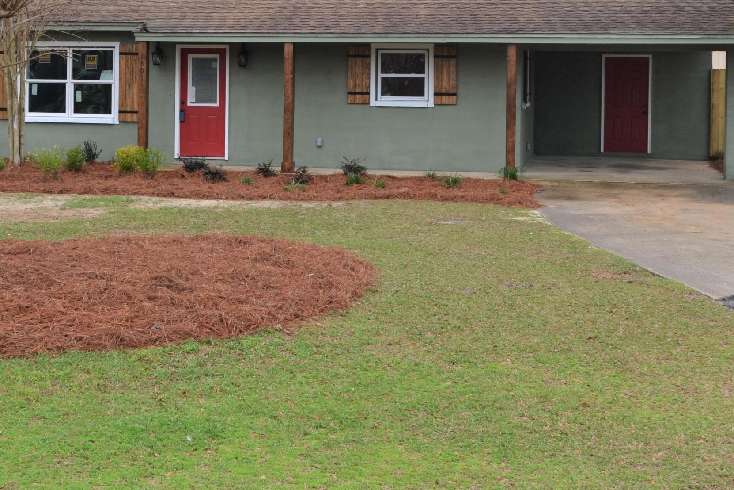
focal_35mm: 65
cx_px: 253
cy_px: 63
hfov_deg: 30.8
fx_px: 1325
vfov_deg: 20.6
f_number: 8
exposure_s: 1/100
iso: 400
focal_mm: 24
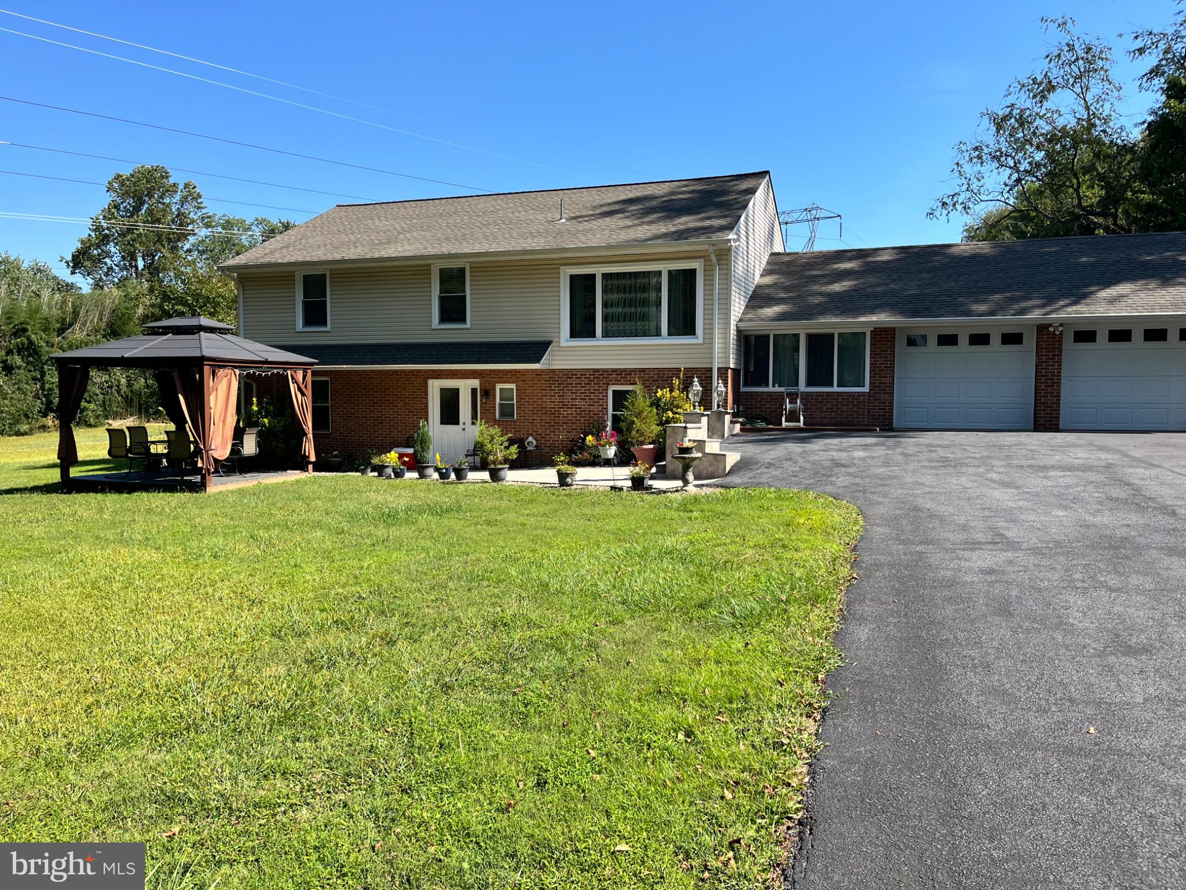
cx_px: 593
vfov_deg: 53.1
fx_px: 891
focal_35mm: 26
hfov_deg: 67.3
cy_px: 445
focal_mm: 5.1
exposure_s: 1/1890
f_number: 1.6
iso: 50
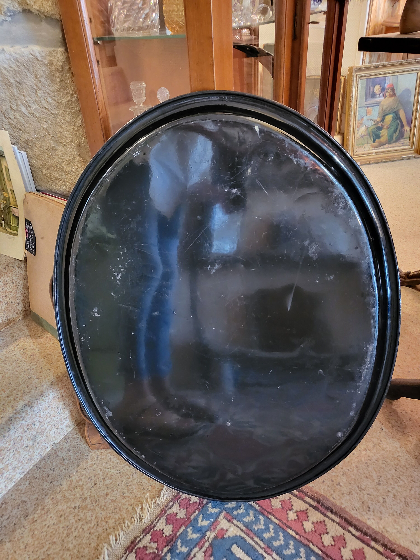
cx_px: 210
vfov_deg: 67.3
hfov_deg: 53.1
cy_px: 280
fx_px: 421
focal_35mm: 26
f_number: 1.8
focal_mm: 4.25
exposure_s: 1/25
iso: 1250
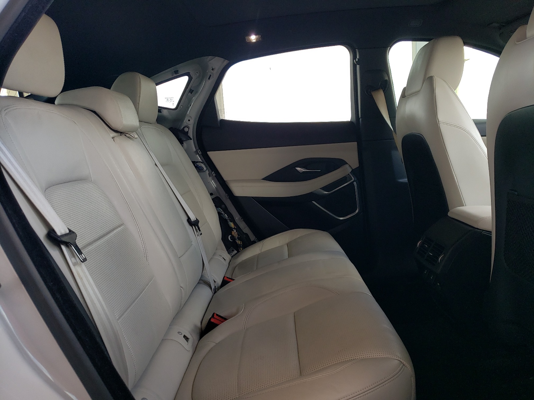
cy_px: 200
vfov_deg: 53.1
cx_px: 267
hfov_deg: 67.3
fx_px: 401
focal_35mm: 26
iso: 50
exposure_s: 1/135
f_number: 1.5
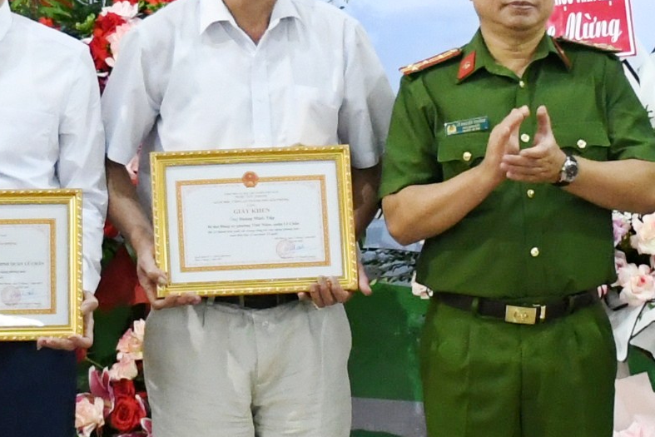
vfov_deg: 6.6
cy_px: -116
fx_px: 3767
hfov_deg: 9.9
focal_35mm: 207
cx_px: 355
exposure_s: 1/200
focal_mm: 26
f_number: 3.8
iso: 3200
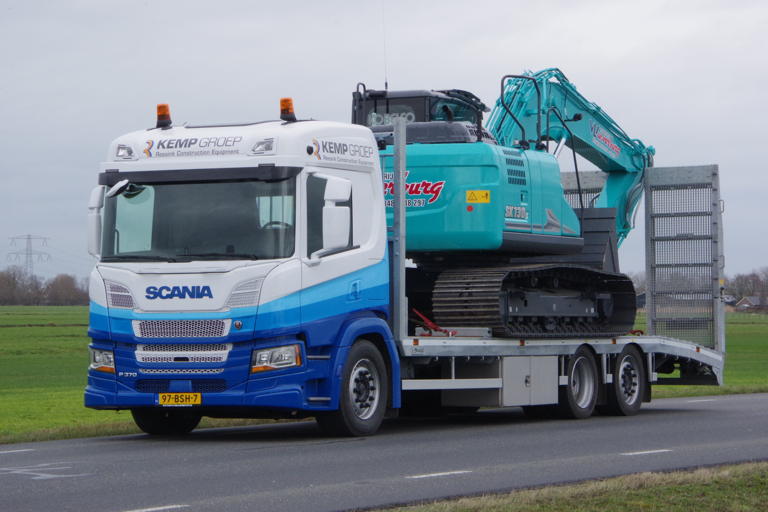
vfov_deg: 11.7
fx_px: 2496
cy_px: 256
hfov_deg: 17.5
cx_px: 384
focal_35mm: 117
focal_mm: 78
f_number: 22
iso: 1600
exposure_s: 1/125
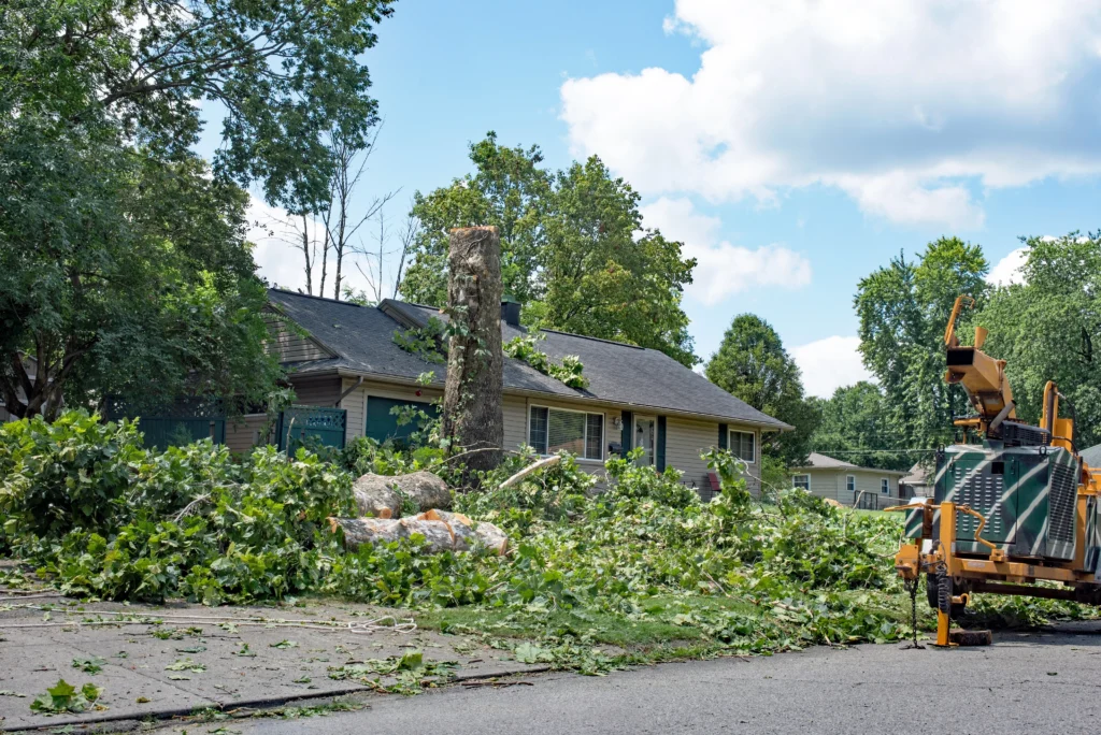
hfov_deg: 44.5
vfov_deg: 30.6
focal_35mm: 44
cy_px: 368
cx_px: 550
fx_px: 1346
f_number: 11
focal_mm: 44
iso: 200
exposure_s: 1/200
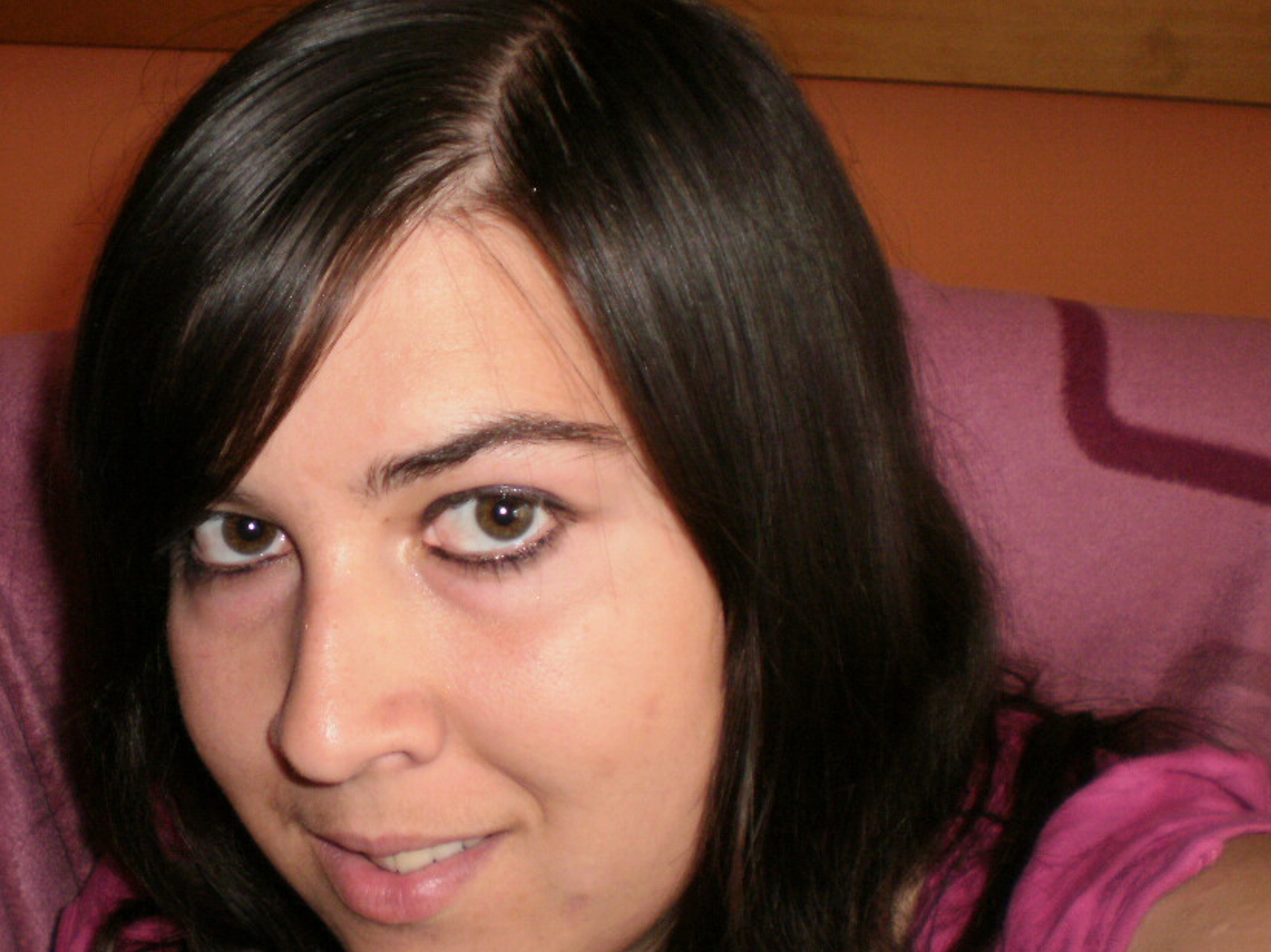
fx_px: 2056
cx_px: 429
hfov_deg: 34.1
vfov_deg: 26.1
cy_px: 477
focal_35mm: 56
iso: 125
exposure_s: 1/30
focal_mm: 6.3
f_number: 3.1
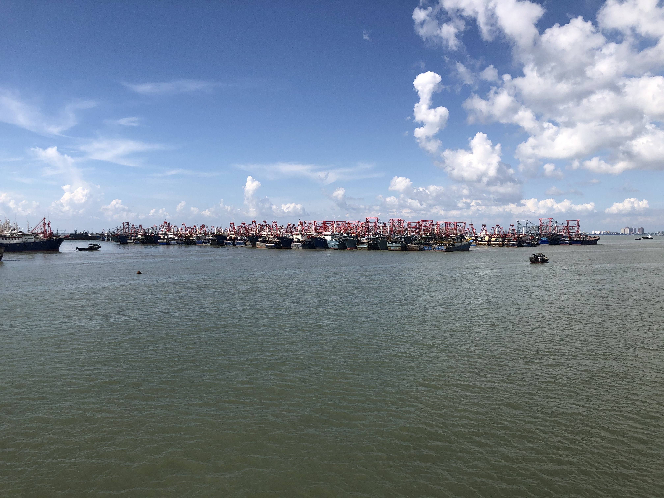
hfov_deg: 63.4
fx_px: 537
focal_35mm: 28
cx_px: 332
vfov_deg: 49.7
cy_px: 249
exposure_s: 1/3003
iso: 25
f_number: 1.8
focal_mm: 3.99
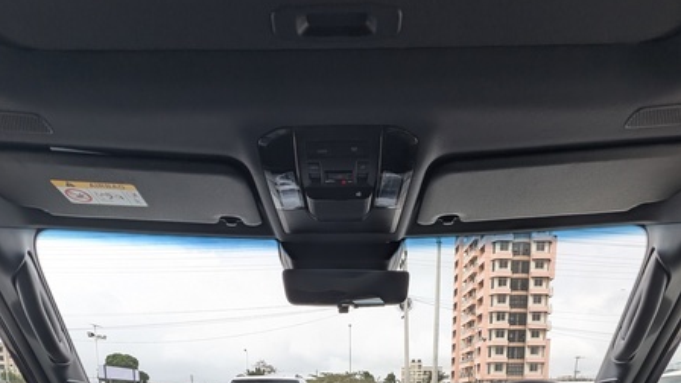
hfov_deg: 89.6
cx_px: 339
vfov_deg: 41.9
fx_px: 343
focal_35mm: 19
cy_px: 447
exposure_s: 1/631
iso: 41
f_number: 2.2
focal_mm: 1.95
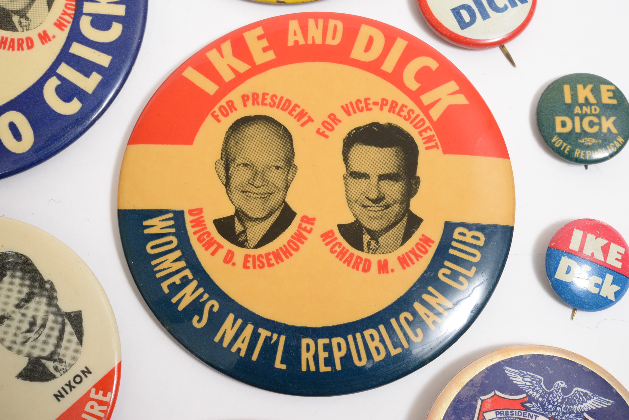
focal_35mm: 60
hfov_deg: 33.4
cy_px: 210
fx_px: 1049
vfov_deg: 22.6
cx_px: 314
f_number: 18
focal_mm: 60
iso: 400
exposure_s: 1/125
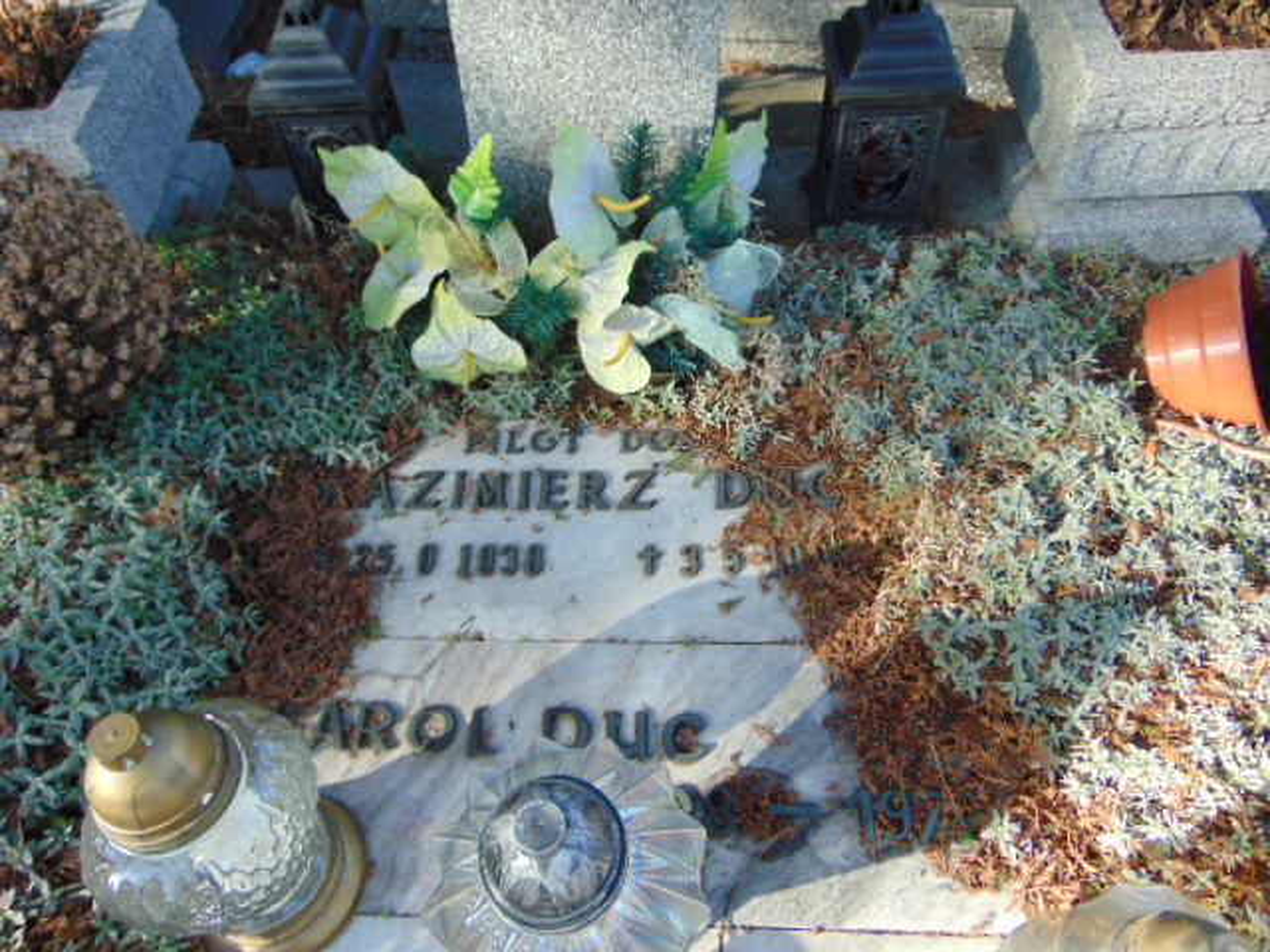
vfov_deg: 54.9
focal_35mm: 25
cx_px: 635
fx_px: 917
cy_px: 476
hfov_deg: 69.4
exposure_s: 1/200
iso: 80
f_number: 3
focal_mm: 4.5
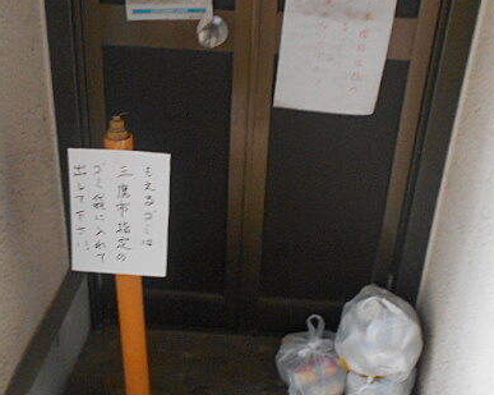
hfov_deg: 43.8
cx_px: 223
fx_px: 614
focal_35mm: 42
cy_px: 221
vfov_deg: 35.6
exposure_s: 1/30
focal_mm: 4.6
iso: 360
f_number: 3.2
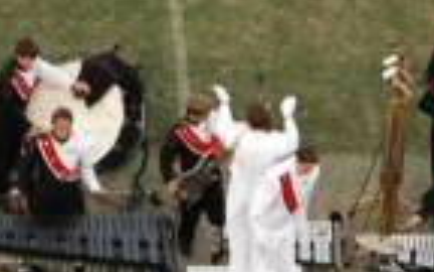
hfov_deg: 3.1
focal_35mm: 671
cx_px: 139
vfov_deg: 1.9
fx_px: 7937
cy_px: -644
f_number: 5
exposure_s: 1/100
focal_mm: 62
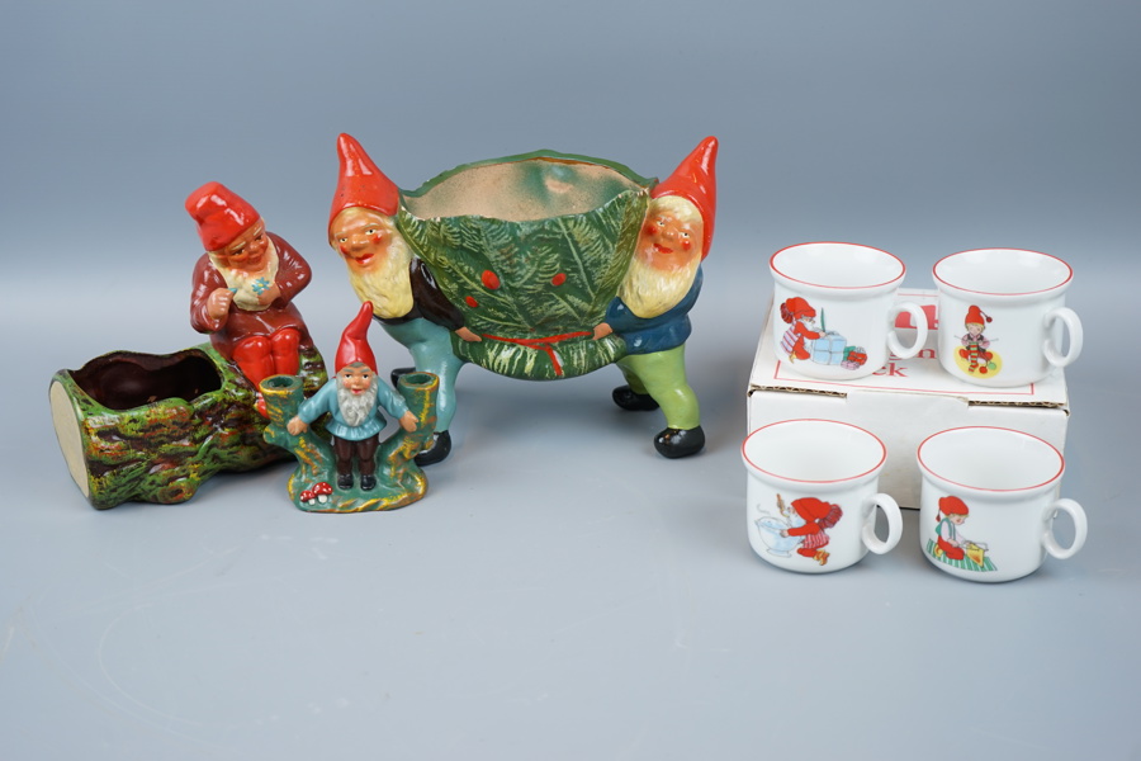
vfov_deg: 24.2
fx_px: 1775
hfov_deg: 35.6
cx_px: 570
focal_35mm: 56
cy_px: 380
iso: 160
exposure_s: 1/60
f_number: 5
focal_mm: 56
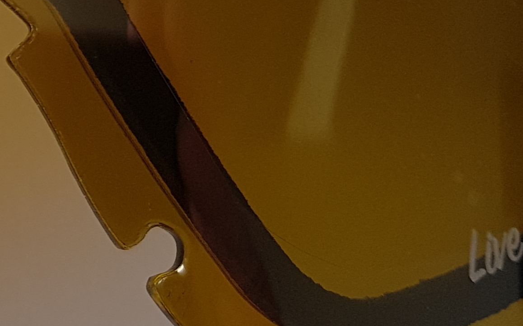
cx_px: -130
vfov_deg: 13.3
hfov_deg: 20.1
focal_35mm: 96
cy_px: -65
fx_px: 1368
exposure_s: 1/195
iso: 40
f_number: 1.7
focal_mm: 4.2
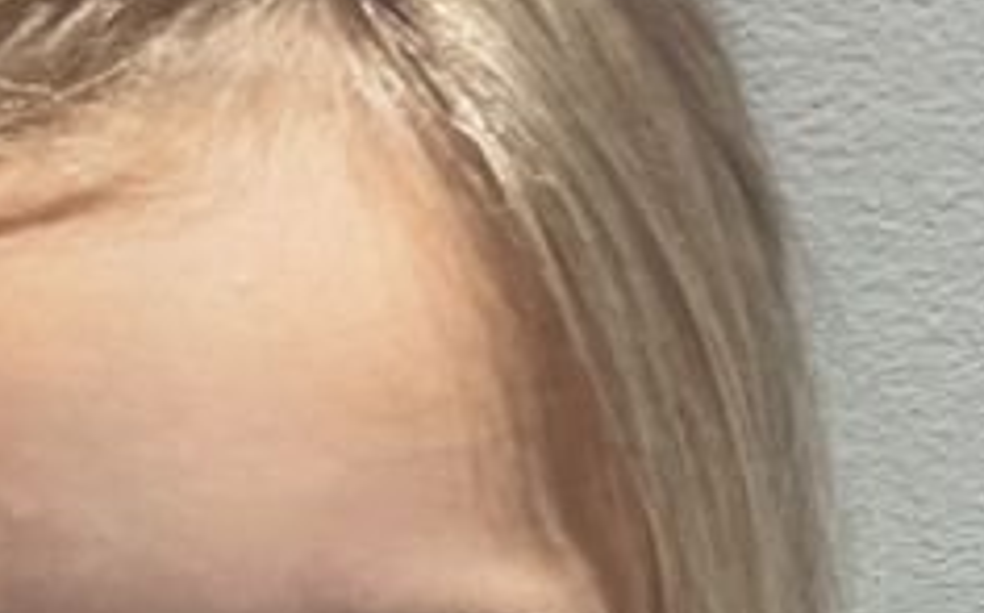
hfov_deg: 24.7
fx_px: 2170
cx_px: 83
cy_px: 759
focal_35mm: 81
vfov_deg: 15.4
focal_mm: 2.71
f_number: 2.2
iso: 400
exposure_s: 1/25
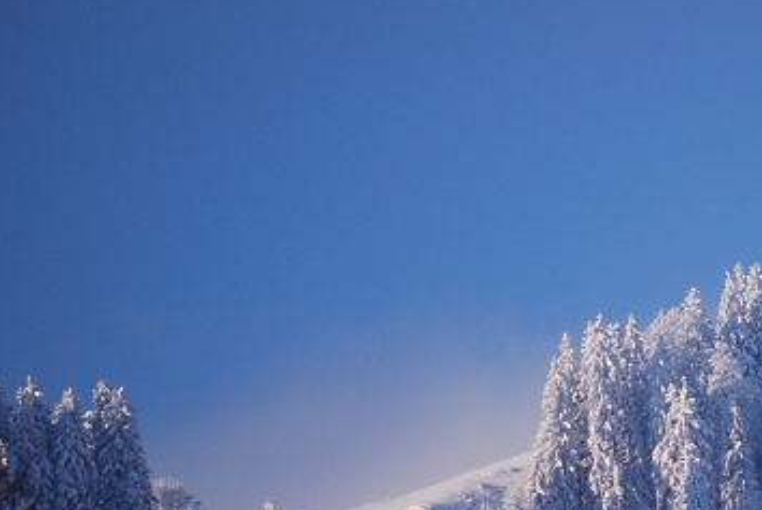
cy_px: 329
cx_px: 792
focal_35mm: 683
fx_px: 14475
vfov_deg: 2.0
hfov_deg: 3.0
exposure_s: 1/800
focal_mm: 200
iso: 200
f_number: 5.6
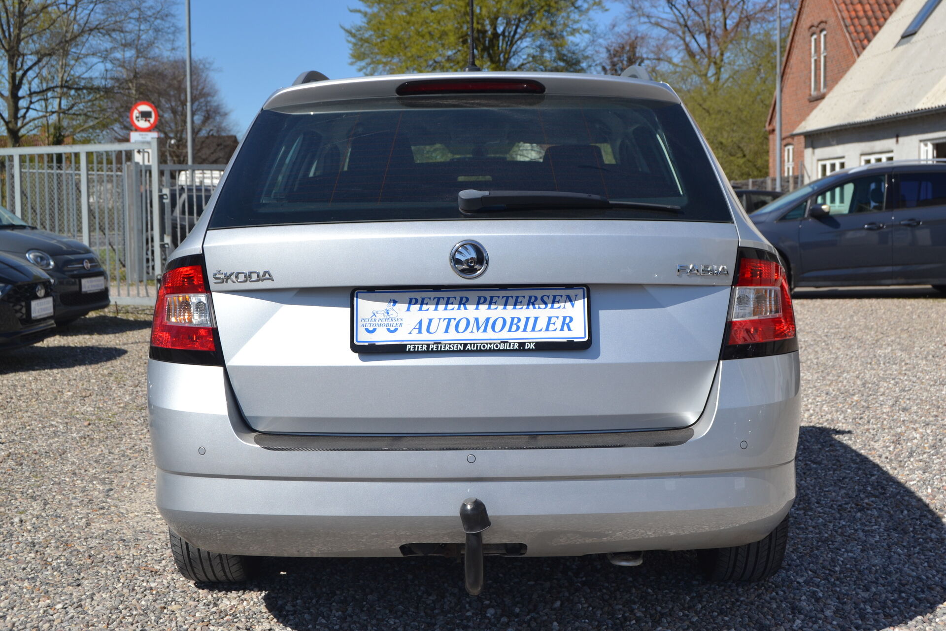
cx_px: 473
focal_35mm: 48
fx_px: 1261
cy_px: 316
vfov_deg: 28.1
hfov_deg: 41.1
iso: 100
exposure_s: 1/320
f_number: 9
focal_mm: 32
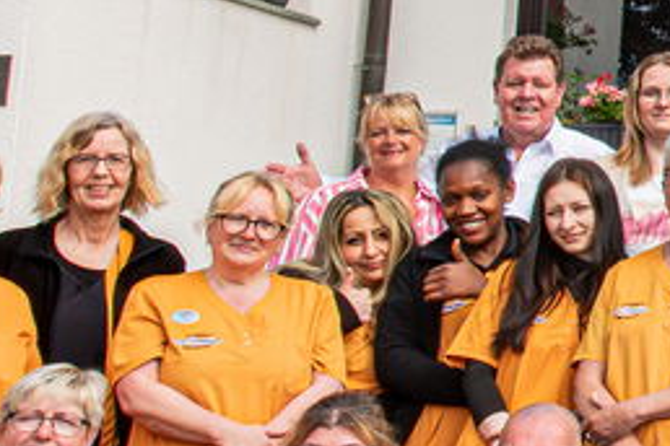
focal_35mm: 149
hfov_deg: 11.3
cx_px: 1657
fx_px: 2773
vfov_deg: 9.1
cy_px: -52
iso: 400
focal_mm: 24
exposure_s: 1/250
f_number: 8
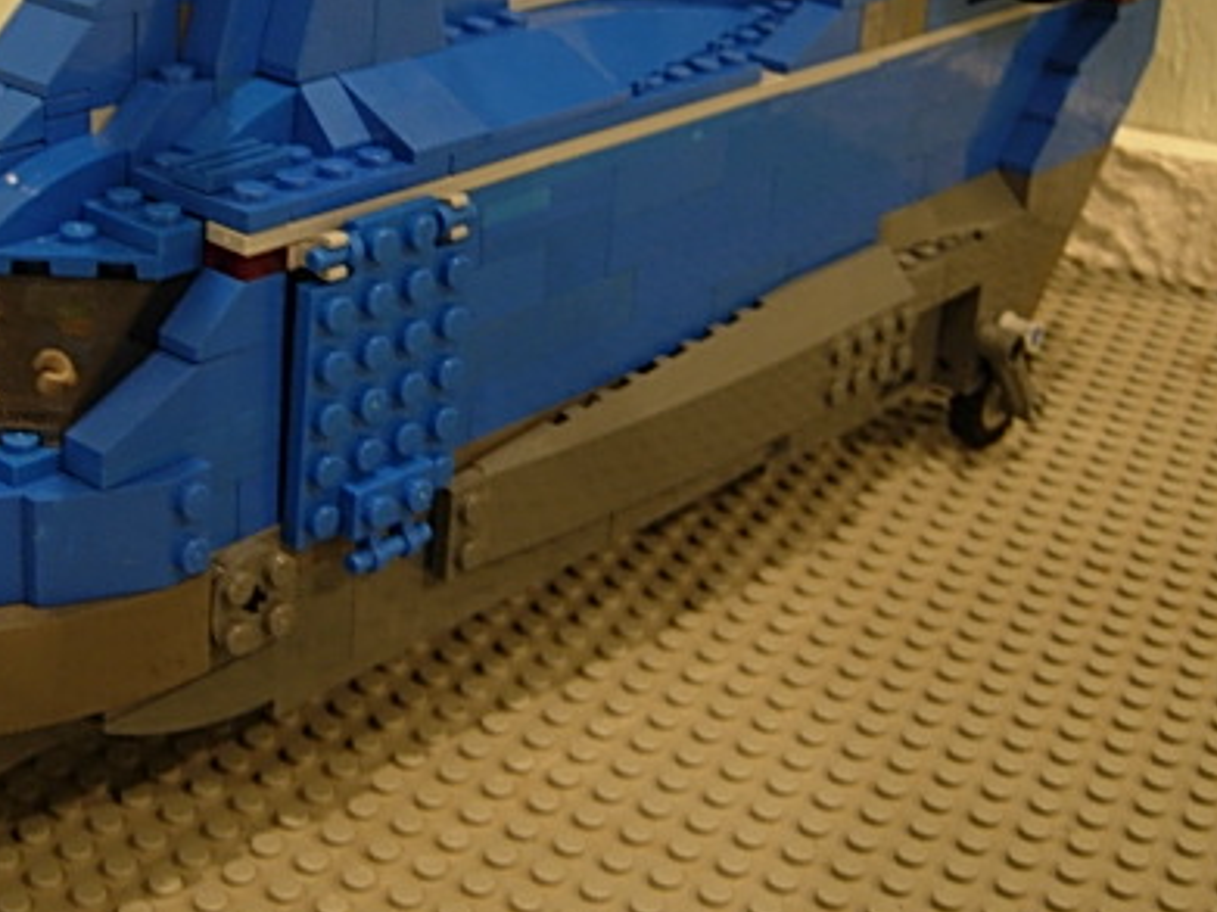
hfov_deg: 32.6
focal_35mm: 59
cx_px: 454
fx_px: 2074
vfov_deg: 24.5
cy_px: 237
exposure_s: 1/4
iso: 109
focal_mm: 7.5
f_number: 2.7
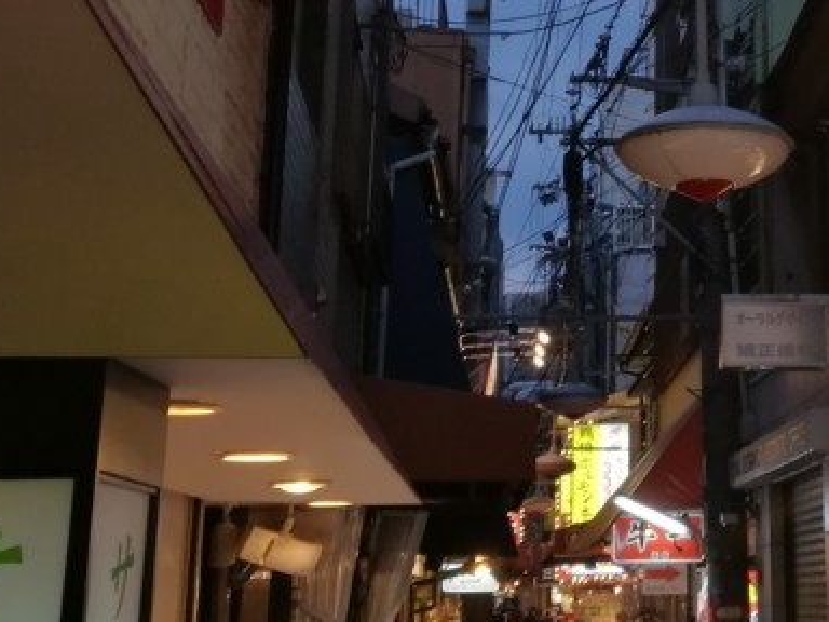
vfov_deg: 19.8
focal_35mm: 72
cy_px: 0
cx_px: 762
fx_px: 1724
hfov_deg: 26.1
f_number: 2.2
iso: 160
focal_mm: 4.5
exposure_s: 1/60
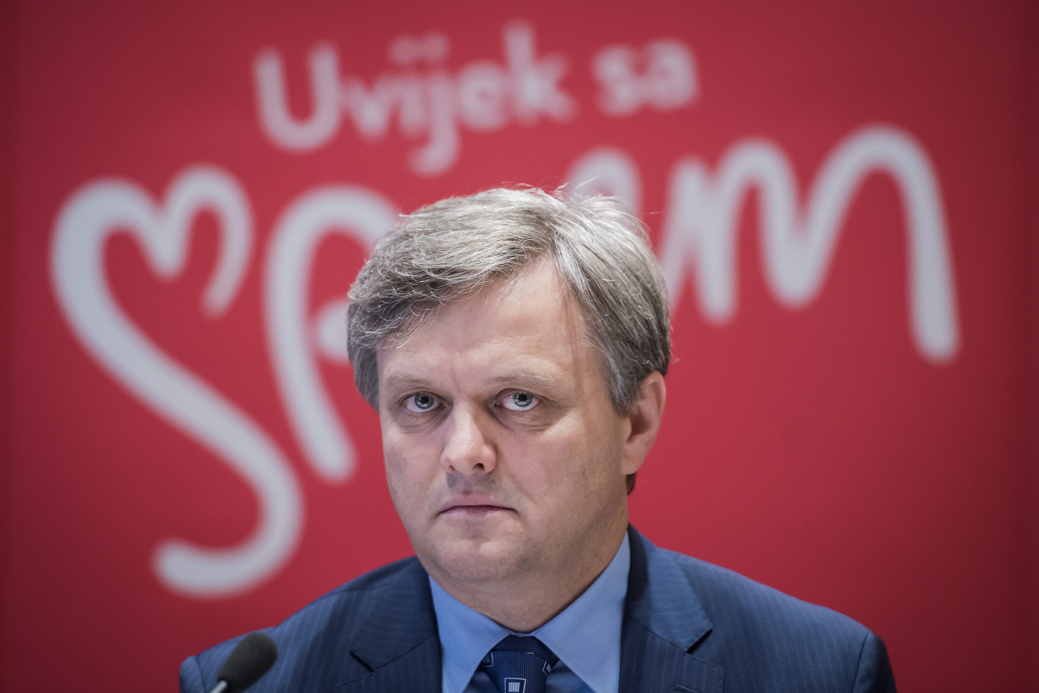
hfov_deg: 10.3
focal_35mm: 200
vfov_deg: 6.9
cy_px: 346
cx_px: 520
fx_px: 5772
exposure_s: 1/100
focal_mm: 200
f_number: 2.8
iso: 2500
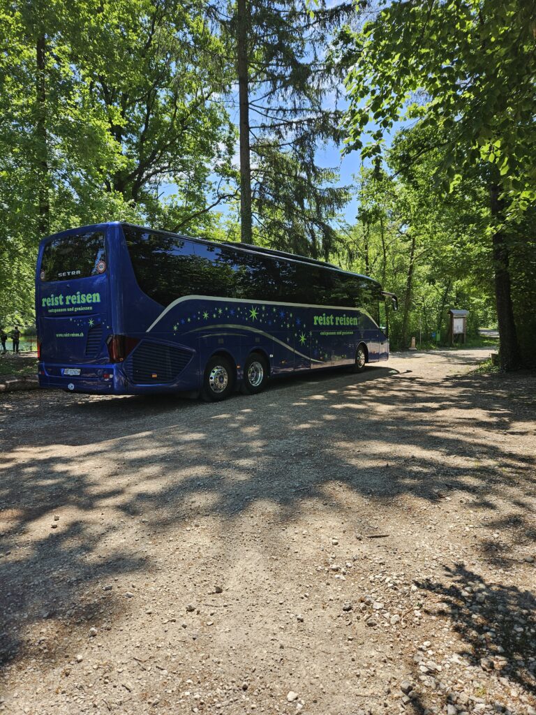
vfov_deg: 73.9
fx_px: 475
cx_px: 268
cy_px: 358
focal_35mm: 23
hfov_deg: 58.9
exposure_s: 1/848
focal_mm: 5.4
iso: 25
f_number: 1.8
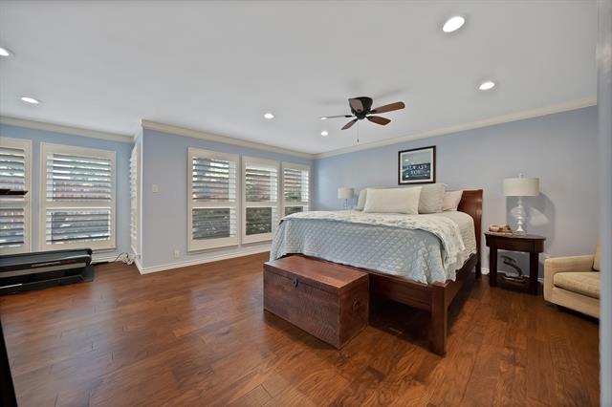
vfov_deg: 89.9
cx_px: 306
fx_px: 204
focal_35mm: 12
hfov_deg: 112.6
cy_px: 204
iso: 12800
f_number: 3.2
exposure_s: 1/400
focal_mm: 12
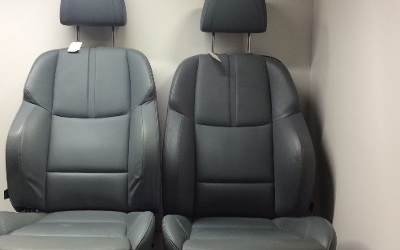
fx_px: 480
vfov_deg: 29.1
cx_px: 158
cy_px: 157
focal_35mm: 44
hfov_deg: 45.0
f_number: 2.4
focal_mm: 3.3
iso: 40
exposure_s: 1/24
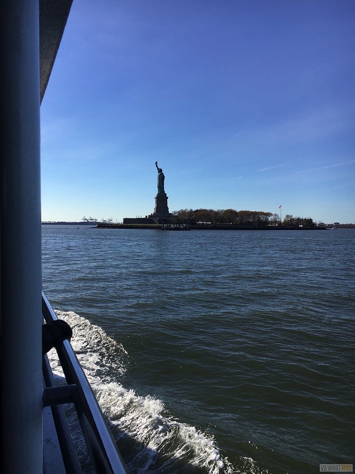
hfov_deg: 48.2
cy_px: 237
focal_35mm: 29
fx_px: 397
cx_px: 178
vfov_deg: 61.7
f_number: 2.2
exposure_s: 1/1972
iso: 25
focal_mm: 4.15
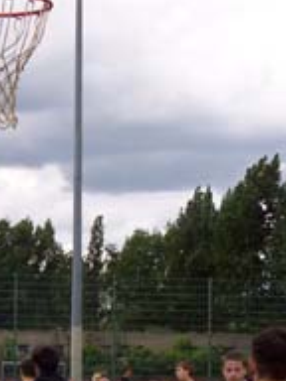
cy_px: 316
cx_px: 56
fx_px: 1630
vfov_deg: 13.3
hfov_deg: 10.0
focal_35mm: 148
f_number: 5.6
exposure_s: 1/350
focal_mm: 13.3
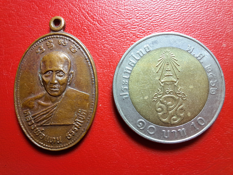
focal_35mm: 25
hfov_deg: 69.4
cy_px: 88
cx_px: 116
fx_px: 168
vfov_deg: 54.9
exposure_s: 1/33
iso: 125
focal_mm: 2.13
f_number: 2.4
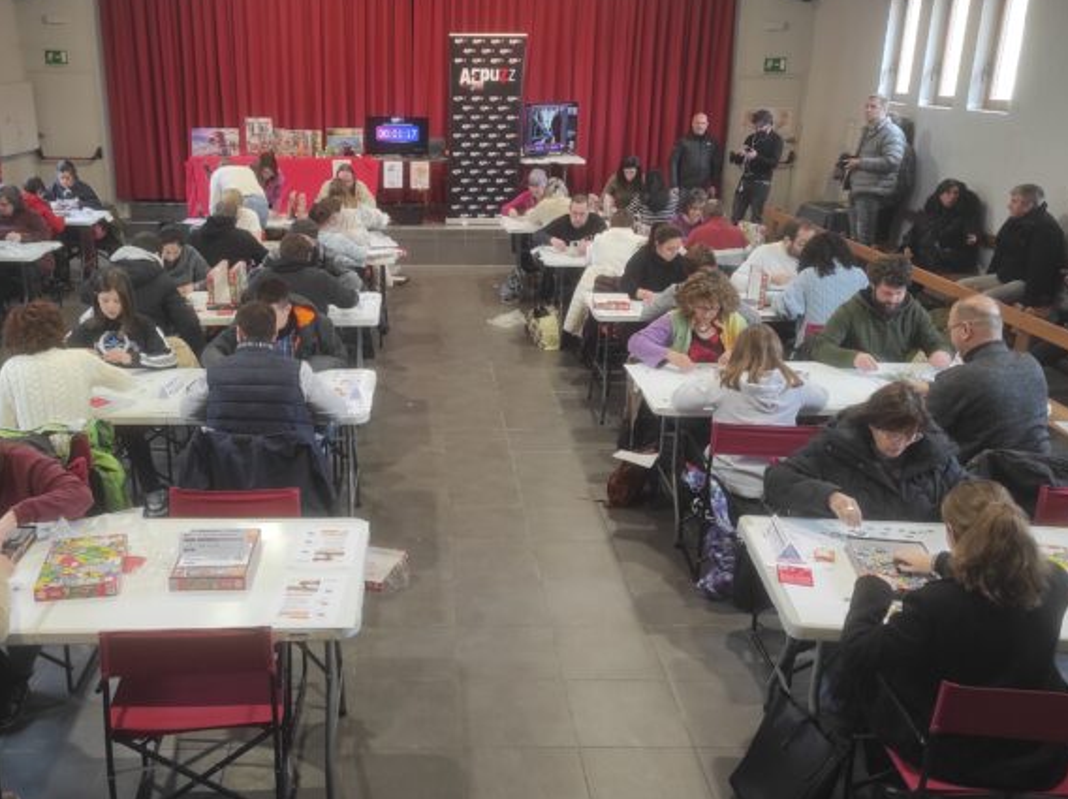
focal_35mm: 33
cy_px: 383
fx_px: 1017
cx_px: 431
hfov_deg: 55.0
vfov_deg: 42.9
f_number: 1.89
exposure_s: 1/50
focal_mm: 5.43
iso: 189
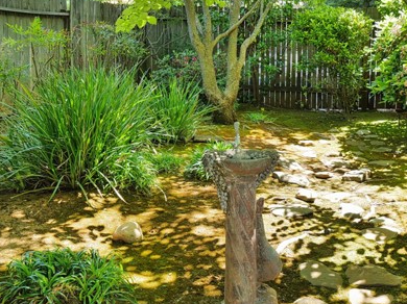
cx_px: 284
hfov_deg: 40.5
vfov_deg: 31.1
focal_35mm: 46
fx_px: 541
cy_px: 84
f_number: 4.5
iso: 250
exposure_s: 1/100
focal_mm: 14
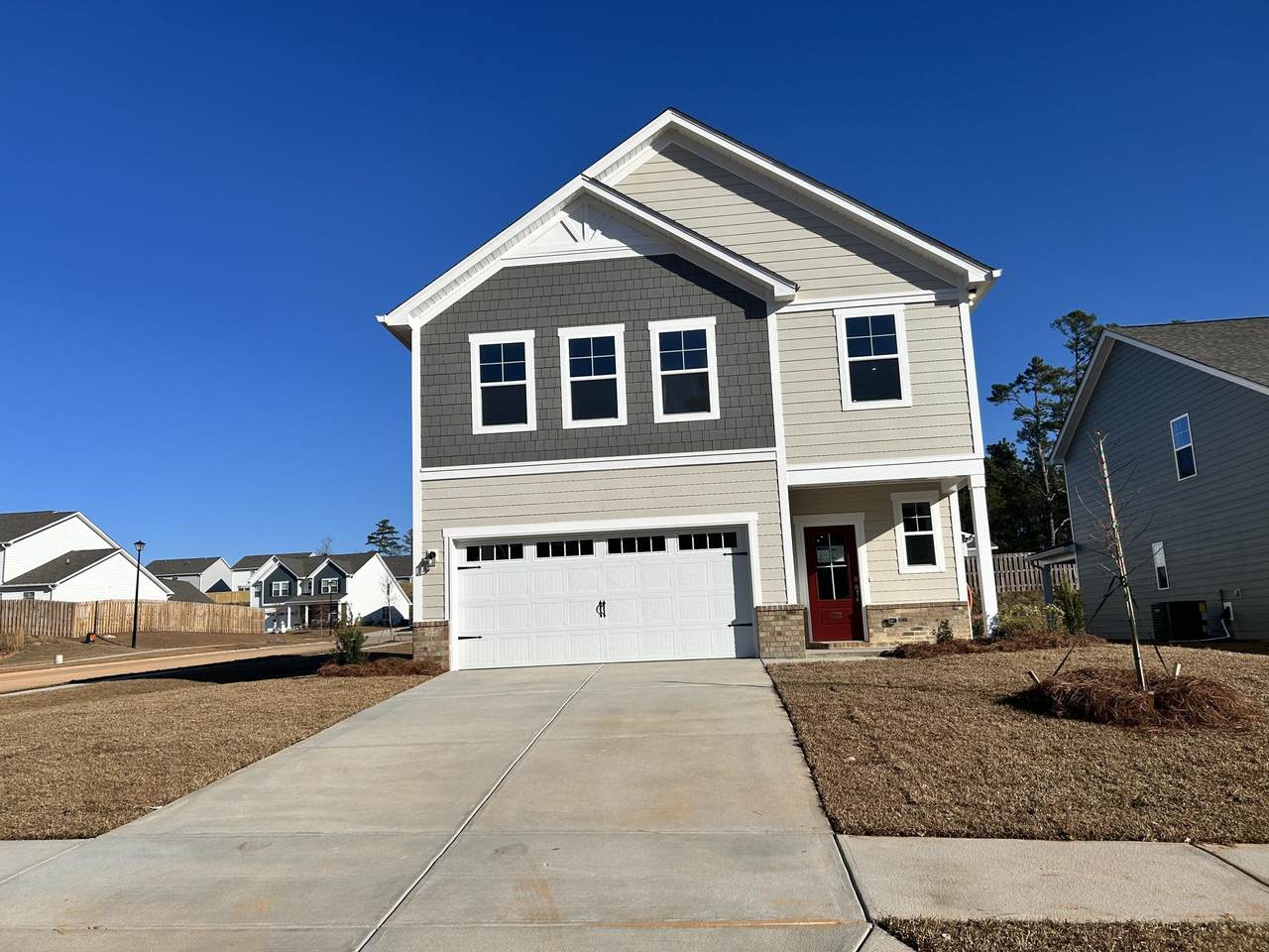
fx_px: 953
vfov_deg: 53.1
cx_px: 634
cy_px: 476
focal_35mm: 26
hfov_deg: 67.3
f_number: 1.5
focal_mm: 5.7
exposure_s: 1/6579
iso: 50
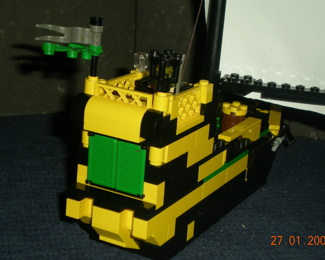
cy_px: 132
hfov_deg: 23.6
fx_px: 779
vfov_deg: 18.9
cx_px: 166
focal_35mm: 81
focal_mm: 12.3
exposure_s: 1/120
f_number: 4.6
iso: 50
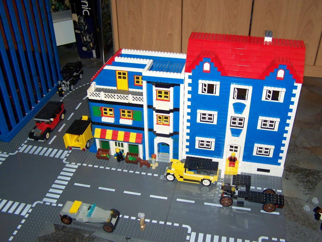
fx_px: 353
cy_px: 121
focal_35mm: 38
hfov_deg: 49.0
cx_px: 161
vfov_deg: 37.7
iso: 200
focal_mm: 6.3
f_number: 2.8
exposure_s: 1/30
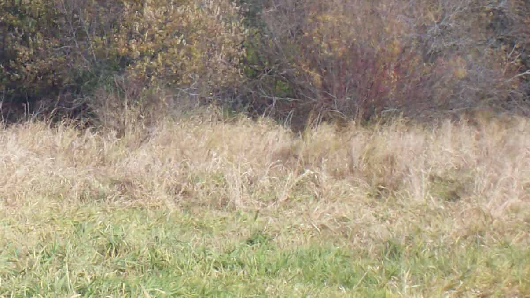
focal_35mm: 250
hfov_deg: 8.6
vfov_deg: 4.8
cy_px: -44
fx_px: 3513
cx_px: 57
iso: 80
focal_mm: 18
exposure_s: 1/288
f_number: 4.8
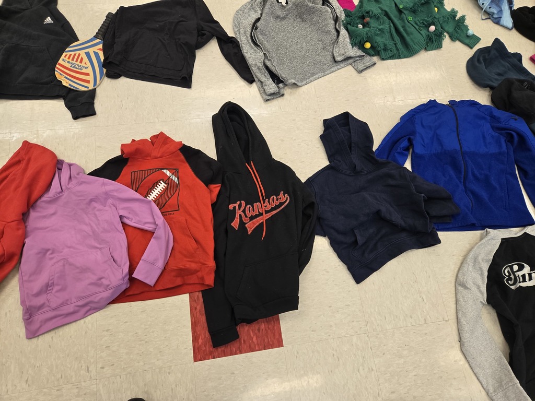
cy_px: 200
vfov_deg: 58.9
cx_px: 268
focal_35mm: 23
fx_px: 355
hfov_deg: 73.9
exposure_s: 1/120
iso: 125
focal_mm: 5.4
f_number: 1.8
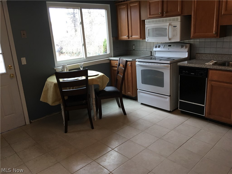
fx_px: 194
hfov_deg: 61.7
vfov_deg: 48.2
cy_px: 87
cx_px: 116
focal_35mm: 29
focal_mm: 4.15
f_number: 2.2
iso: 40
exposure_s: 1/30
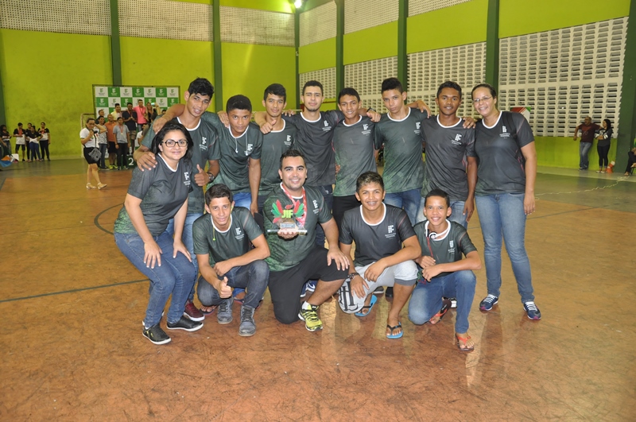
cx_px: 318
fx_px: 476
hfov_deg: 67.5
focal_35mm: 27
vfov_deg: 47.8
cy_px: 211
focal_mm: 18
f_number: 3.5
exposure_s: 1/60
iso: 800
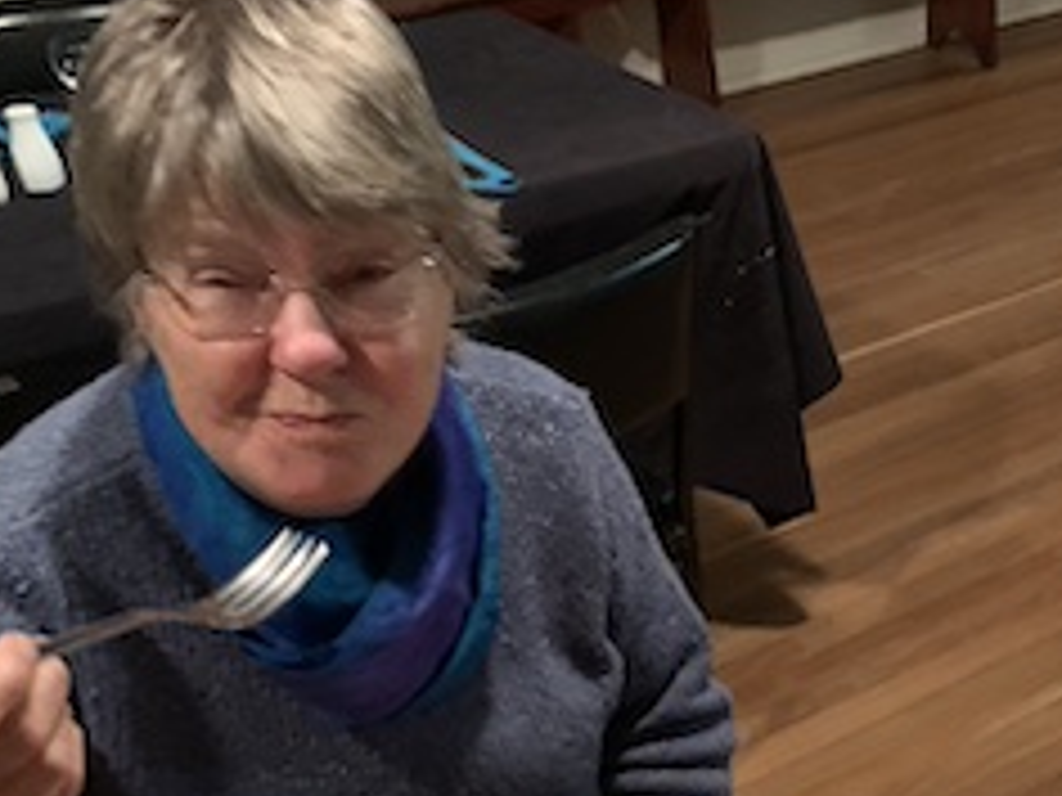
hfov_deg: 33.4
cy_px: 654
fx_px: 1687
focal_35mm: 55
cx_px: 922
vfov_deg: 26.0
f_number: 1.8
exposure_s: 1/17
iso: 640
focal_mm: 4.25
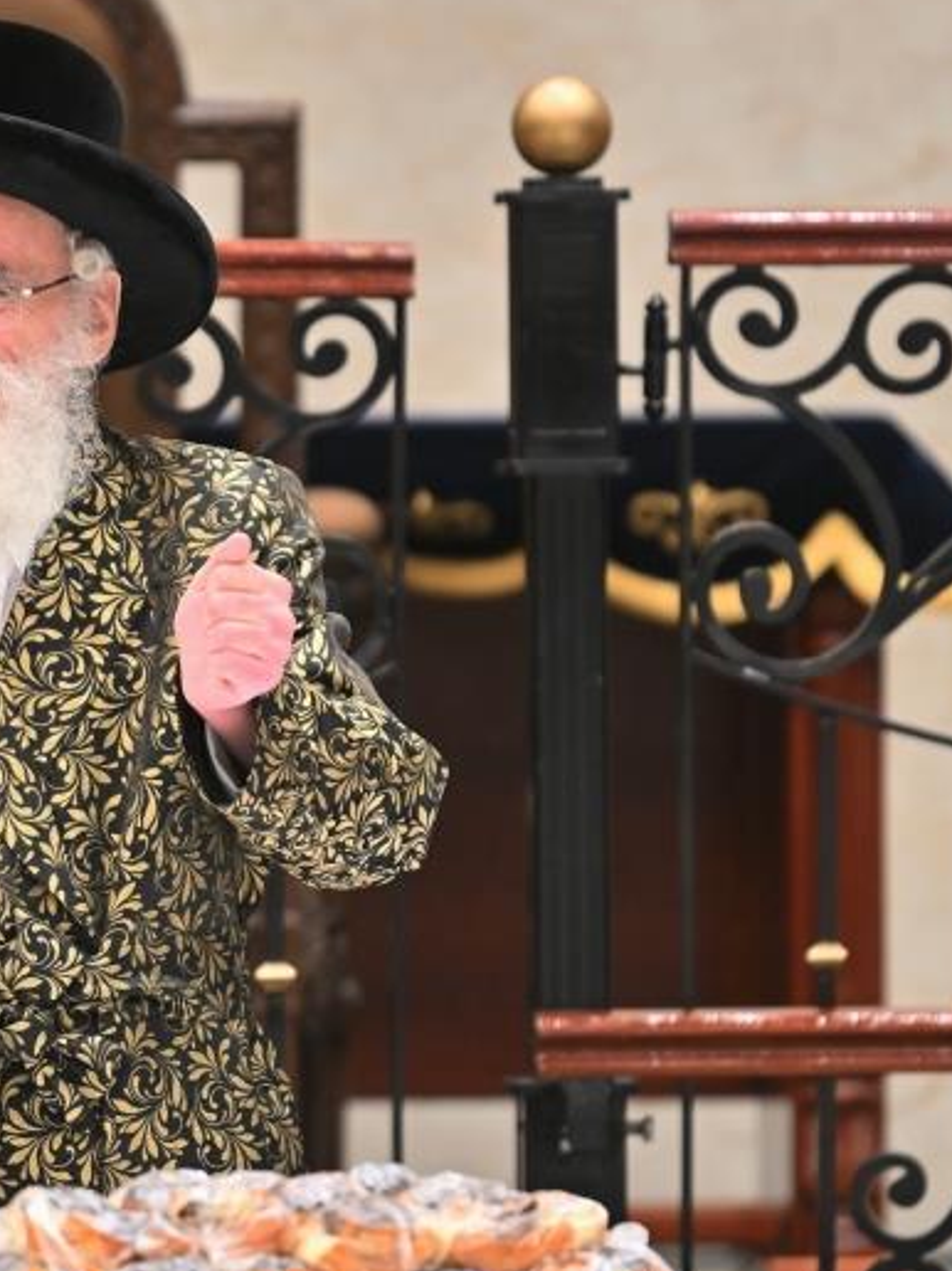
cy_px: 570
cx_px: -128
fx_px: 21020
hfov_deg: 2.6
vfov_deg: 3.5
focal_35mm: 573
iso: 320
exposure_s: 1/320
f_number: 2.8
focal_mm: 200
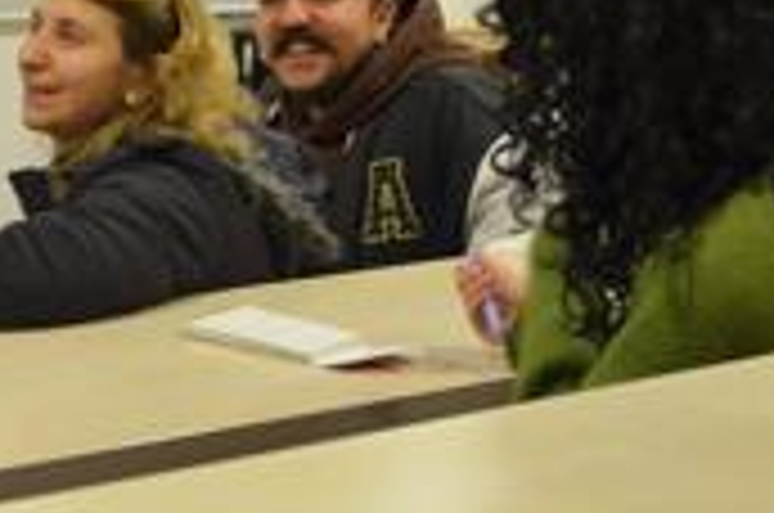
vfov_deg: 13.7
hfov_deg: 20.5
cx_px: 14
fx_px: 2072
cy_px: -130
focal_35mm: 97
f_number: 3.8
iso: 800
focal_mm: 21
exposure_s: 1/50
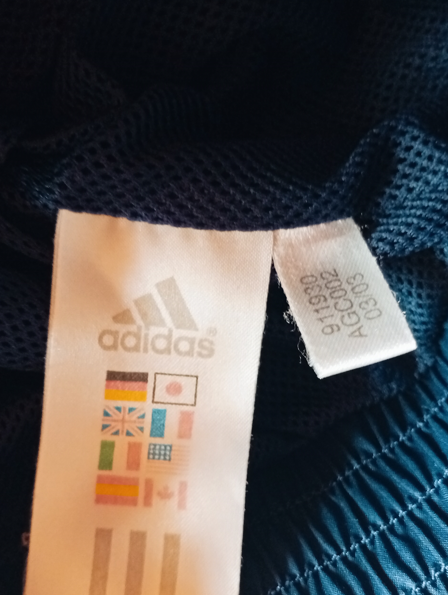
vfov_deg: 42.5
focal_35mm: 44
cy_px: 384
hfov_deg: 32.9
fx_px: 757
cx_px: 209
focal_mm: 3.84
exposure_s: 1/33.3
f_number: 1.8
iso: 351
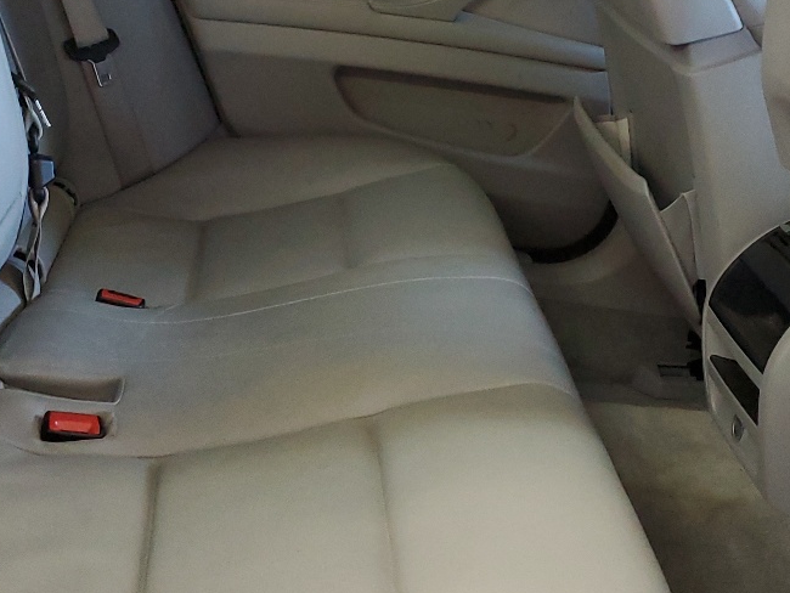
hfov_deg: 30.2
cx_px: 429
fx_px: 1461
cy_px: 152
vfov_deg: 22.7
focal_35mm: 64
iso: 273
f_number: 1.5
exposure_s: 1/60.2
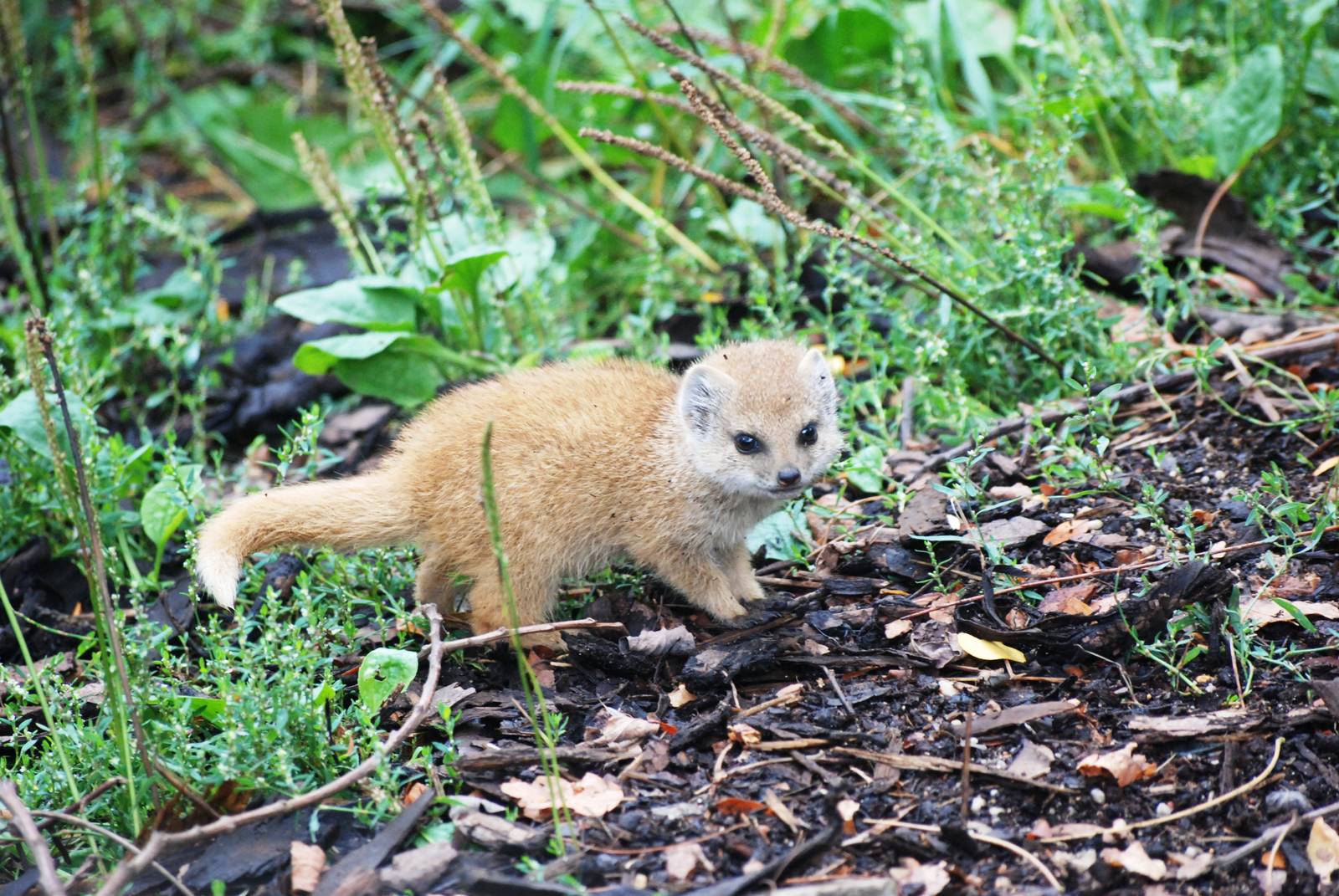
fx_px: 12289
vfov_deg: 4.2
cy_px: 448
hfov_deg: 6.2
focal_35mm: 330
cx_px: 670
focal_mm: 220
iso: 1000
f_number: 5.6
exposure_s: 1/160
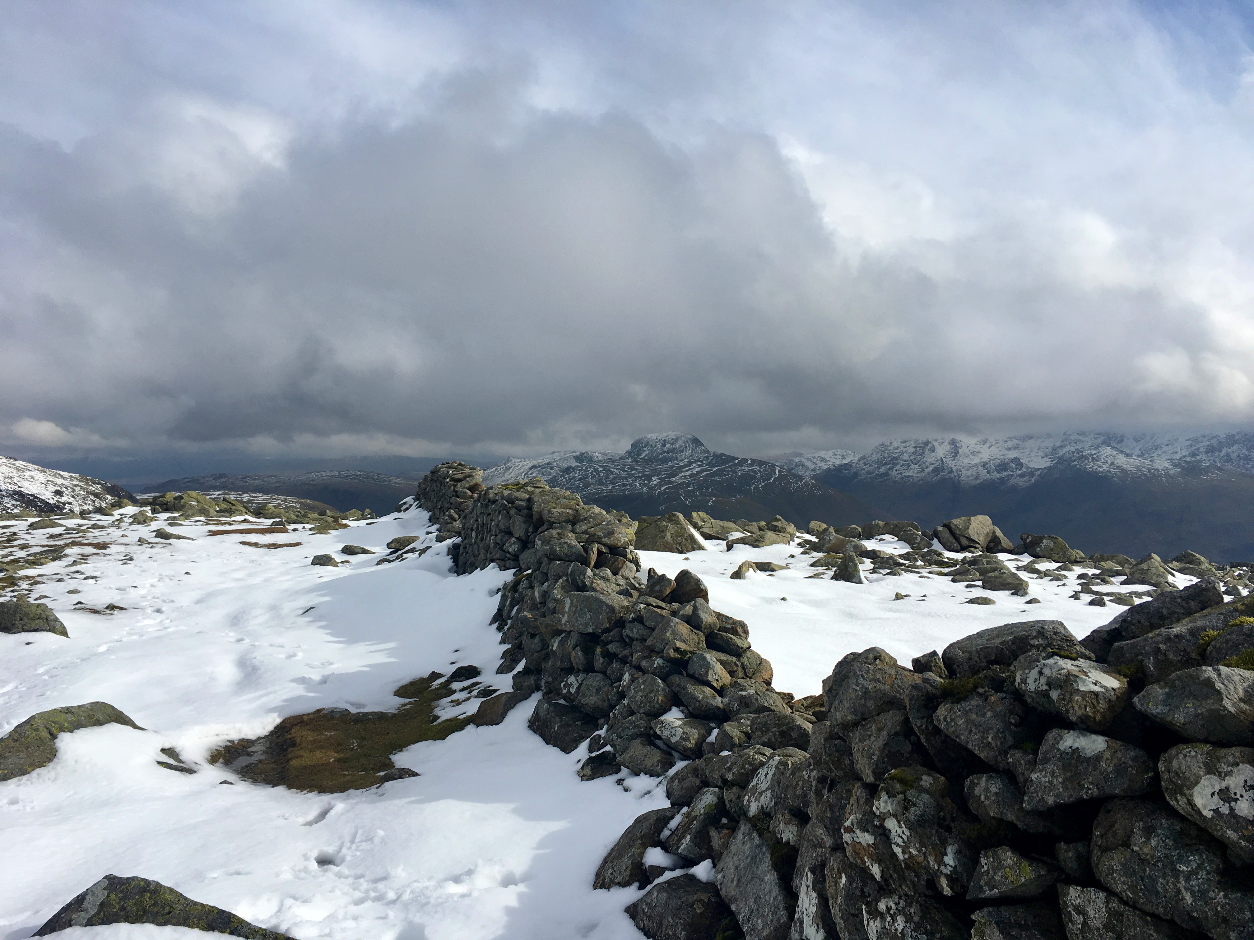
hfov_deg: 61.7
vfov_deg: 48.2
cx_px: 627
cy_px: 470
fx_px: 1051
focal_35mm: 29
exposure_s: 1/3205
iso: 25
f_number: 2.2
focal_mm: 4.15
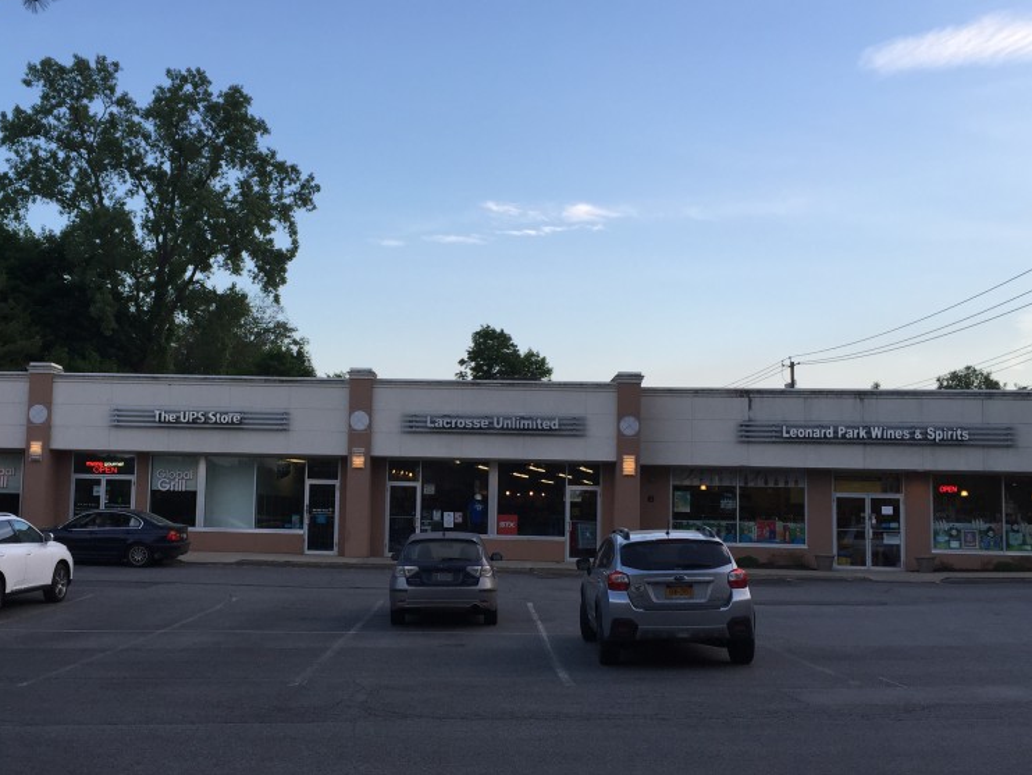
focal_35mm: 40
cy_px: 423
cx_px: 409
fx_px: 1193
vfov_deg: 36.0
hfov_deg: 46.5
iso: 32
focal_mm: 4.15
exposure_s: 1/391
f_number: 2.2
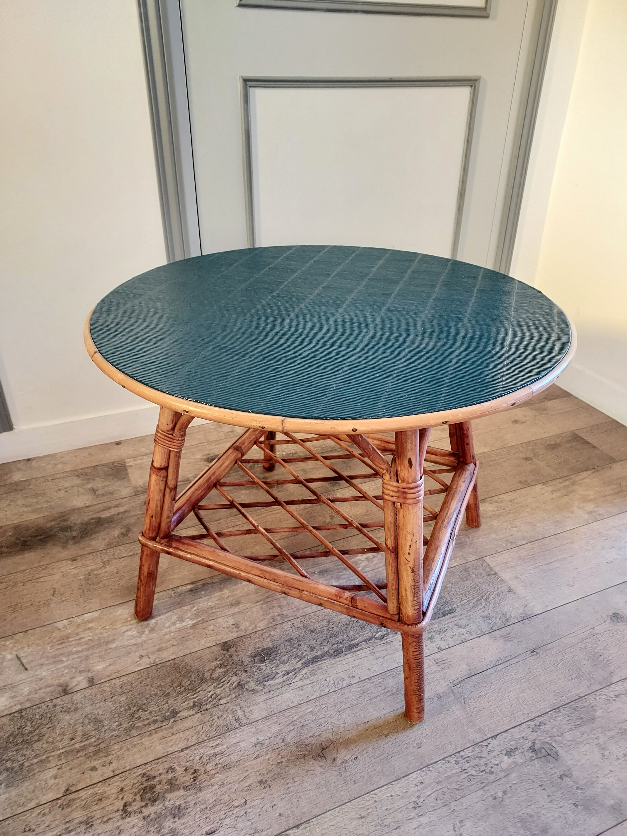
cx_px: 314
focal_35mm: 24
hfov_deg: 56.8
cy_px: 418
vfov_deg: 71.6
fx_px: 580
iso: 640
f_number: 1.8
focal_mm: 4.6
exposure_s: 1/25
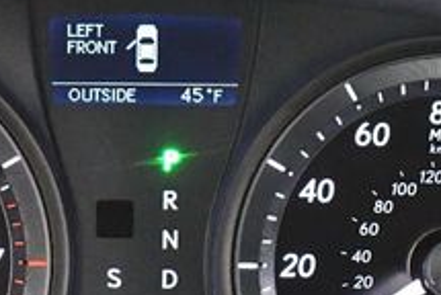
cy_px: 157
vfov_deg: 12.8
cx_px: 146
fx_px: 1313
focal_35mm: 107
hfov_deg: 19.0
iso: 10000
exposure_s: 1/60
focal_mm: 18
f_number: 3.5
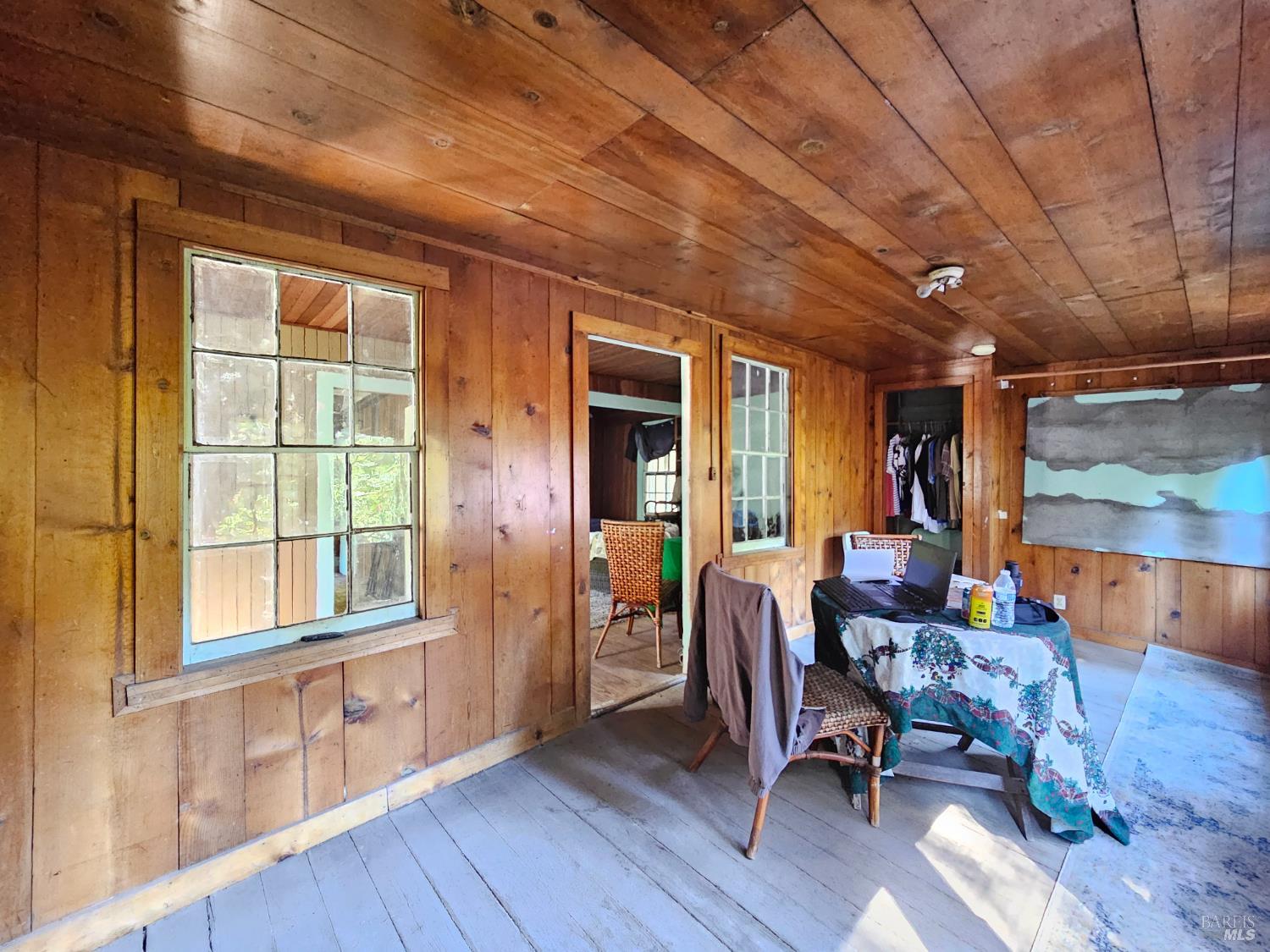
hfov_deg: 106.2
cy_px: 476
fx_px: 477
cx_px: 635
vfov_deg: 89.9
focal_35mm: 13
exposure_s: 1/24
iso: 2000
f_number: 2.2
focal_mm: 2.2
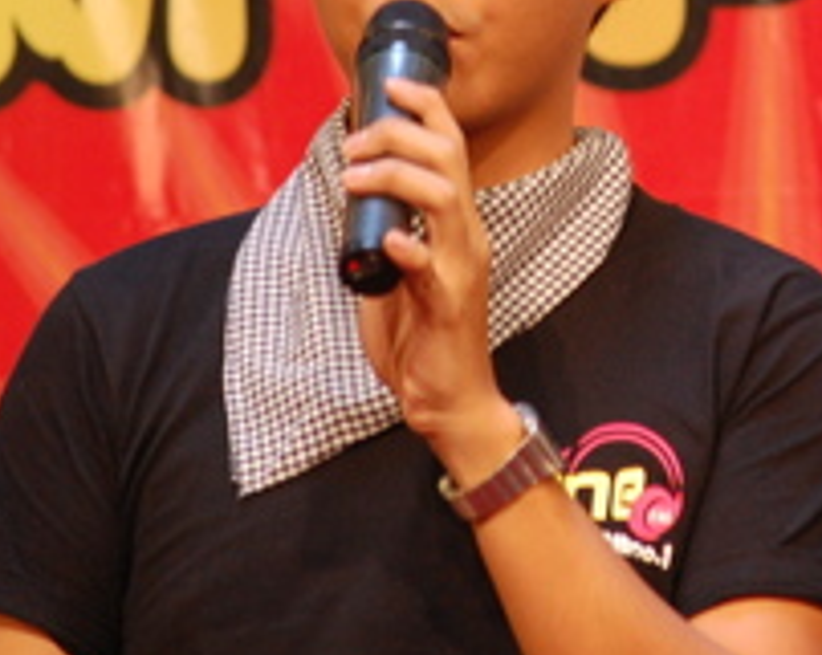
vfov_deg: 2.9
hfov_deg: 3.7
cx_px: 676
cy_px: -39
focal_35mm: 523
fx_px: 12715
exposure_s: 1/50
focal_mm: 125
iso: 800
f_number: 5
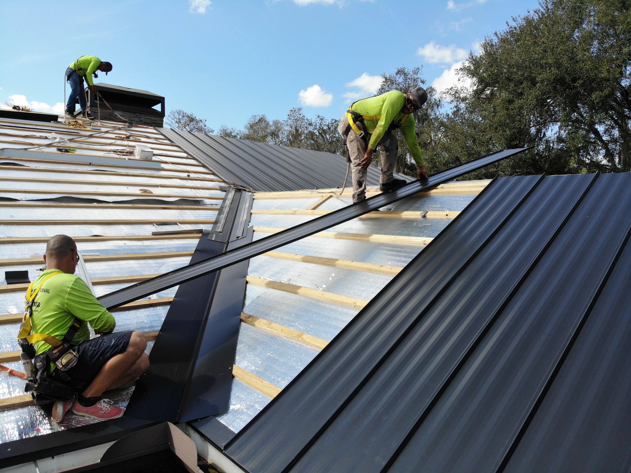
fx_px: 437
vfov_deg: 56.8
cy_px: 236
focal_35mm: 24
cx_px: 316
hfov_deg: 71.6
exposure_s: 1/639
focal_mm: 4.5
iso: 100
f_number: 2.8
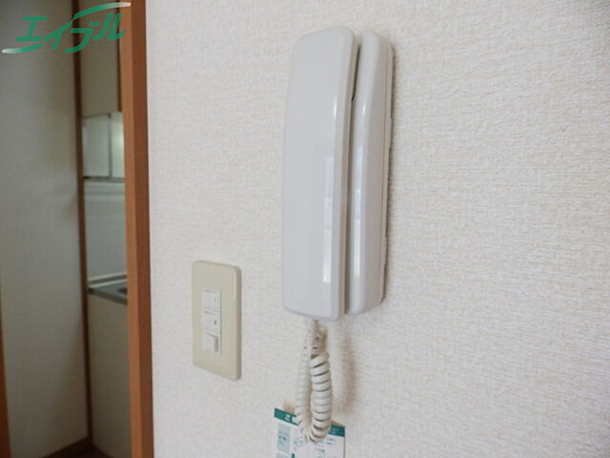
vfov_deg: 61.1
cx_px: 305
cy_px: 229
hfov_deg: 76.4
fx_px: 388
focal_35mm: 22
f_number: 3.4
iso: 160
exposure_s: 1/30
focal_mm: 4
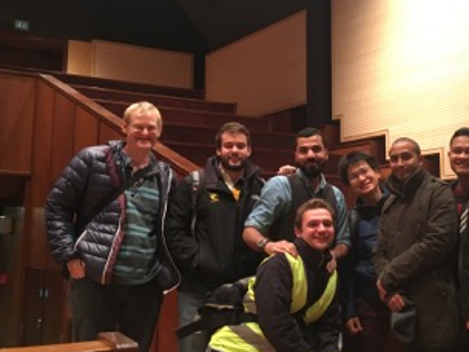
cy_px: 173
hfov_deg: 44.0
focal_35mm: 42
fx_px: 569
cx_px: 322
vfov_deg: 34.3
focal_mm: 4.15
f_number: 2.2
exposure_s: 1/20
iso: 200
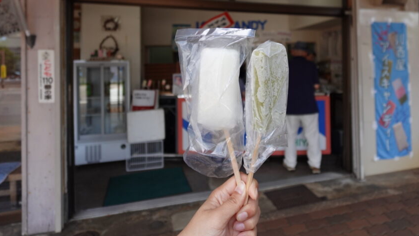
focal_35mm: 23
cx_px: 230
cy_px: 67
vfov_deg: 48.1
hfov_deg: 78.5
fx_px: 255
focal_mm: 6.9
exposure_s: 1/800
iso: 125
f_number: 1.8
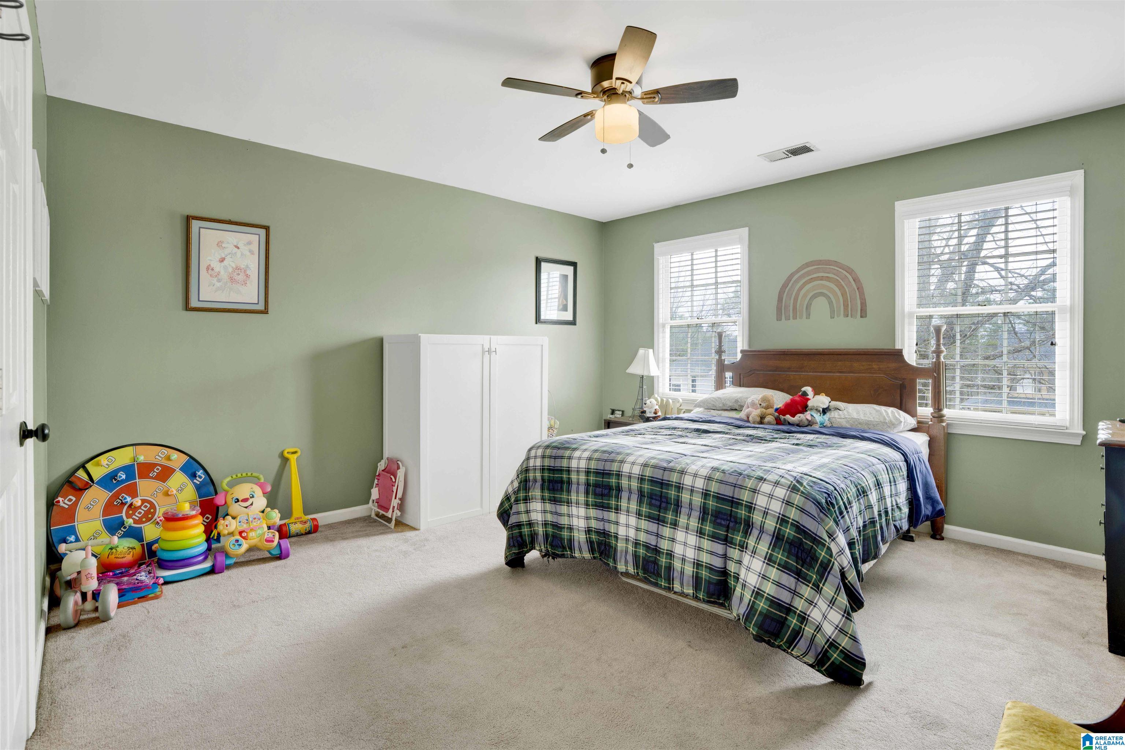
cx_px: 562
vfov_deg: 73.7
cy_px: 375
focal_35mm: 16
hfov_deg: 96.7
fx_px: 500
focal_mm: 16
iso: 320
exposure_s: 1/13
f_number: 8
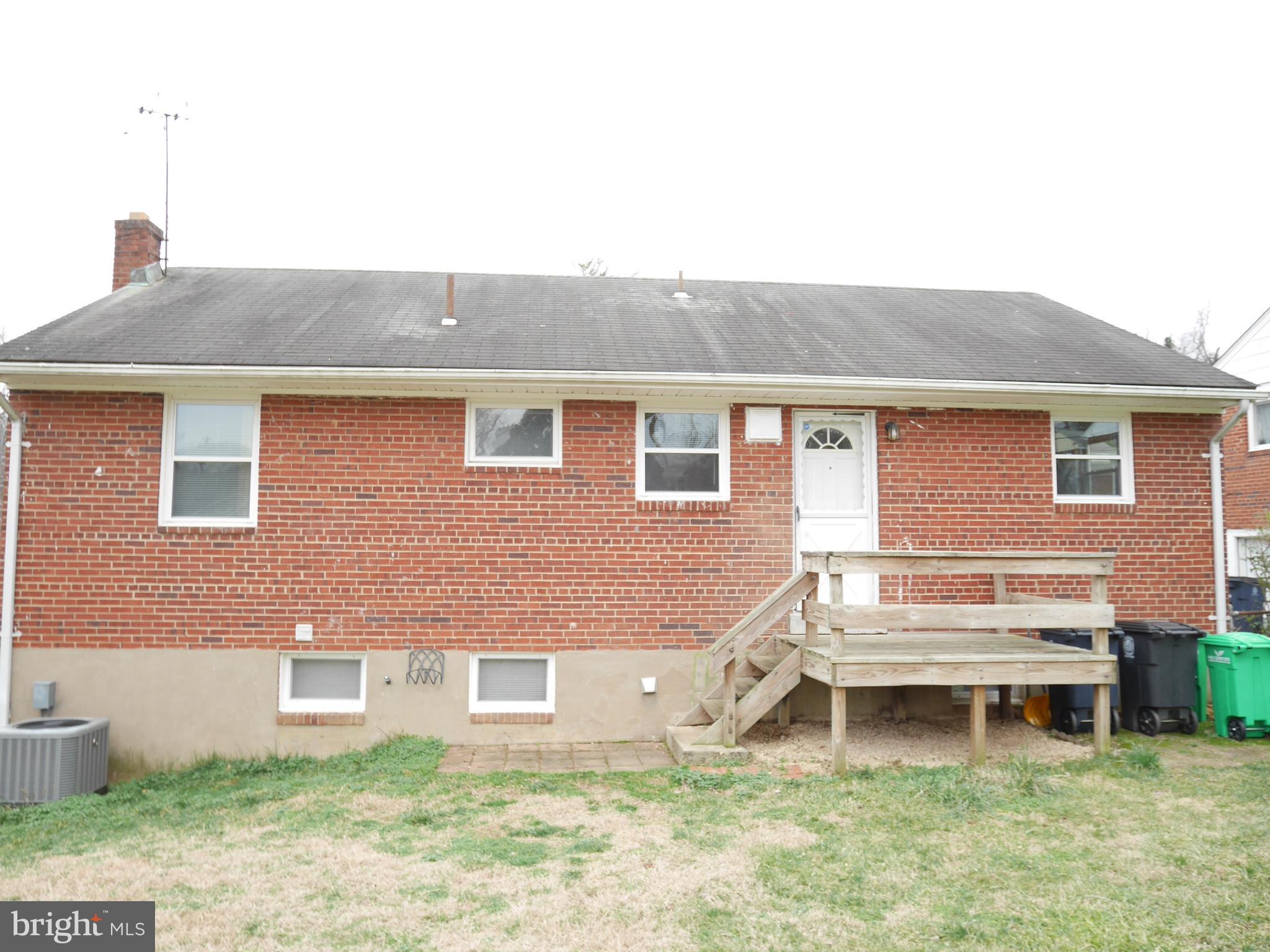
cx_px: 635
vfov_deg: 56.8
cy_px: 476
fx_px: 881
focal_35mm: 24
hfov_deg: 71.6
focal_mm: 12
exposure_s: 1/125
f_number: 4
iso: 200
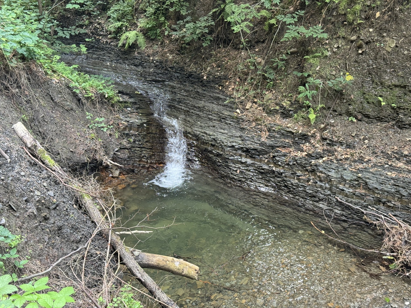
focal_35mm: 48
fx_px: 570
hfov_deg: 39.7
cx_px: 206
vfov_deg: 30.3
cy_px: 154
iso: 100
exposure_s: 1/60
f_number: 1.78
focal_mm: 6.76
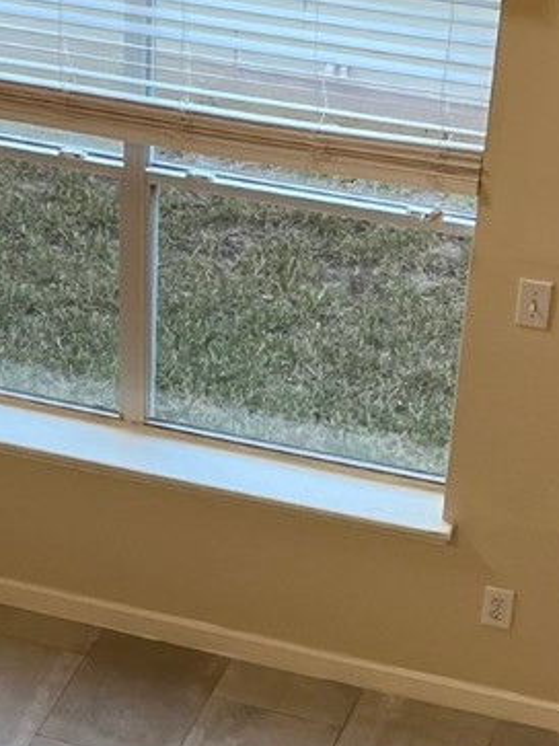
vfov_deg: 17.6
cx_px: 97
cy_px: 705
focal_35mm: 110
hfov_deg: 13.4
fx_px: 2370
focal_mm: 5.1
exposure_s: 1/120
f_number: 1.6
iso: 100
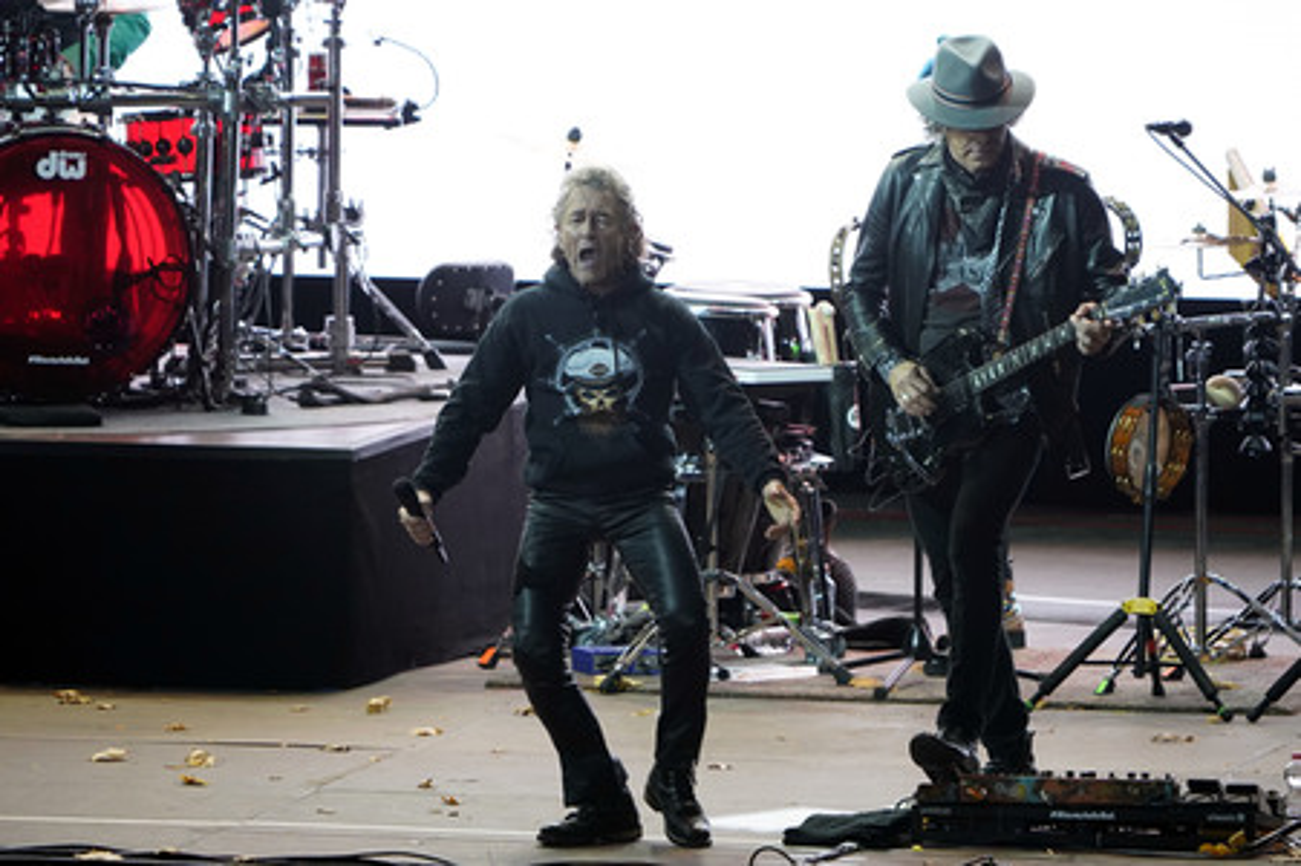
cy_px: 433
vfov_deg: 2.3
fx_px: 21667
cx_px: 650
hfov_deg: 3.4
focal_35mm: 600
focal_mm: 600
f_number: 6.3
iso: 3200
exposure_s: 1/400
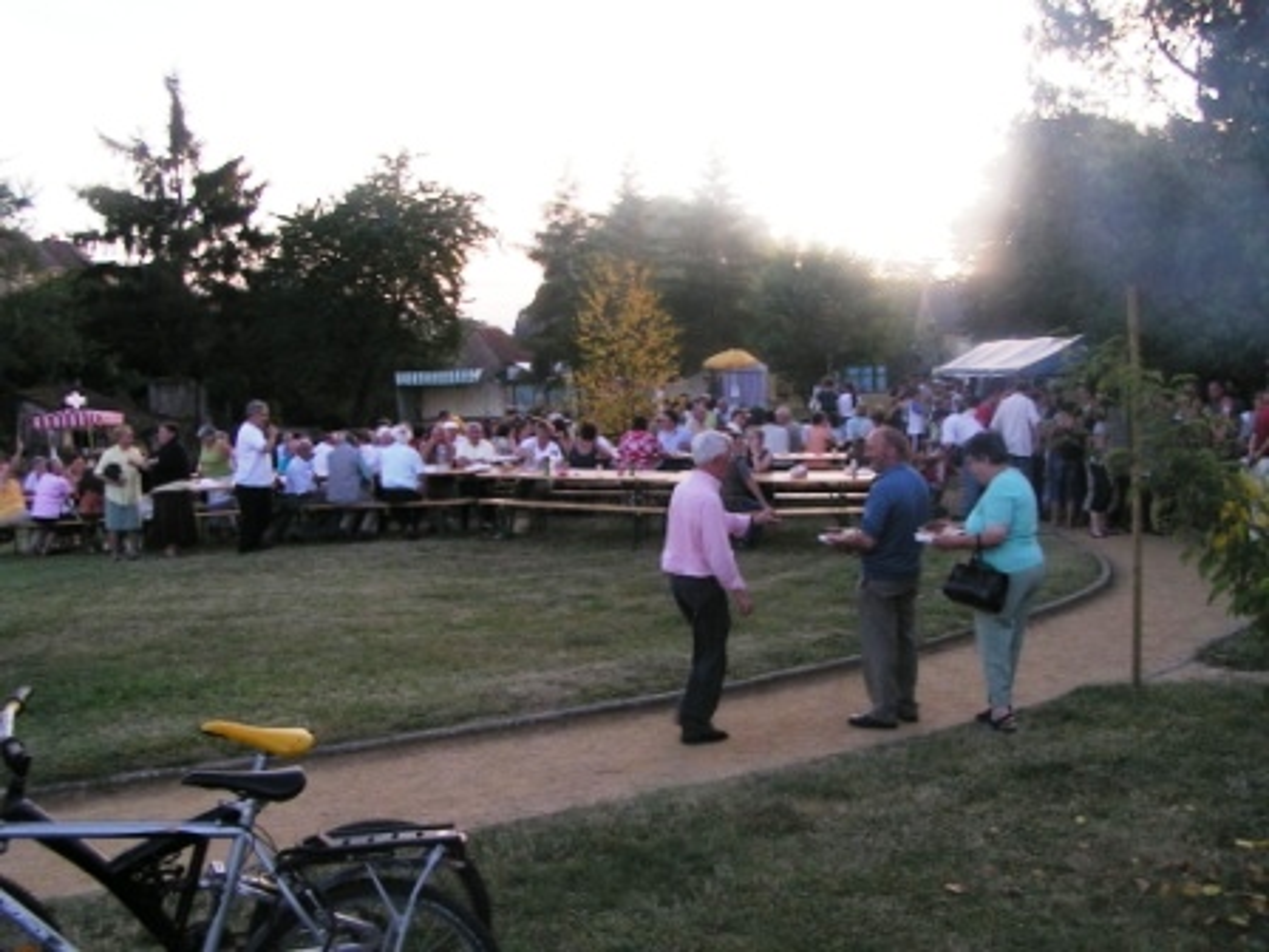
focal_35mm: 38
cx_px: 634
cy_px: 476
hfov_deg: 49.0
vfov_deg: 37.7
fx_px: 1393
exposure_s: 1/40
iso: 50
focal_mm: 5.8
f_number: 5
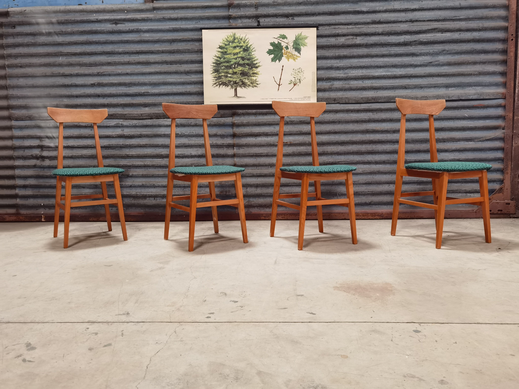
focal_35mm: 29
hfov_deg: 61.7
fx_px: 435
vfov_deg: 48.2
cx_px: 260
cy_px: 194
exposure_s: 1/33.3
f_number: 1.9
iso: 500
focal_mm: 6.71
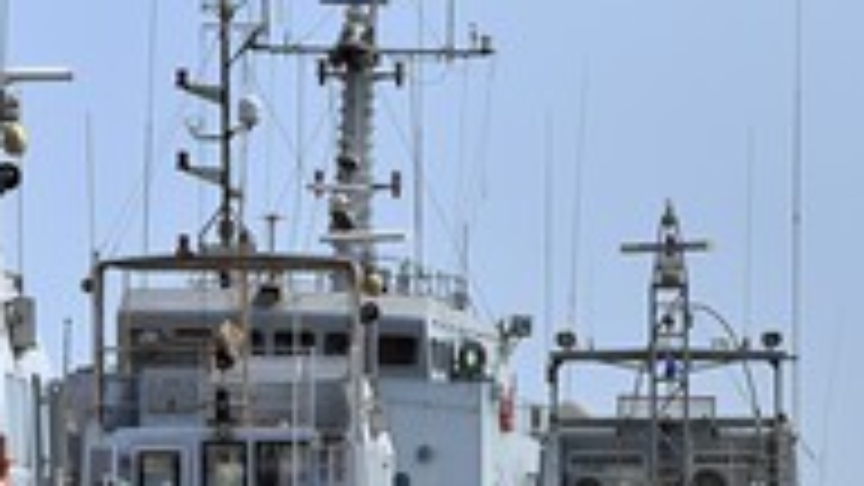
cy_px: 468
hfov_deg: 6.9
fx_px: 7102
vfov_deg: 3.9
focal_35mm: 310
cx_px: 752
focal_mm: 135
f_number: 8
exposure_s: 1/1600
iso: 400
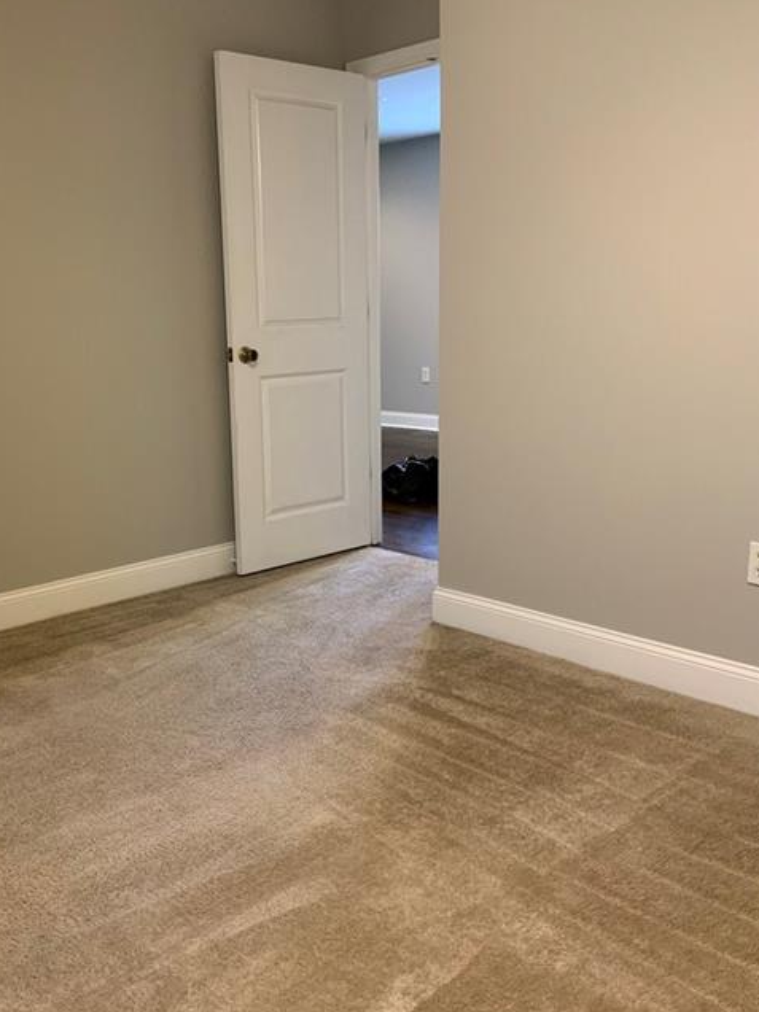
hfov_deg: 40.6
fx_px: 1023
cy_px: 519
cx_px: 312
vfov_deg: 52.6
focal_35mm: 35
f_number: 1.8
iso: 160
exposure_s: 1/60
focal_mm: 3
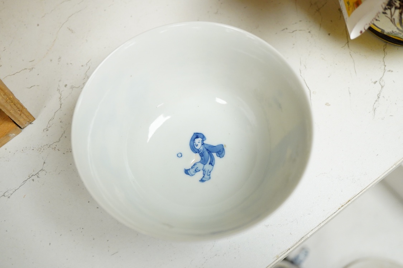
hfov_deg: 43.6
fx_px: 504
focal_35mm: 45
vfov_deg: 29.9
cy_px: 134
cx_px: 202
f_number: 3.5
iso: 2500
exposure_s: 1/400
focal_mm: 30
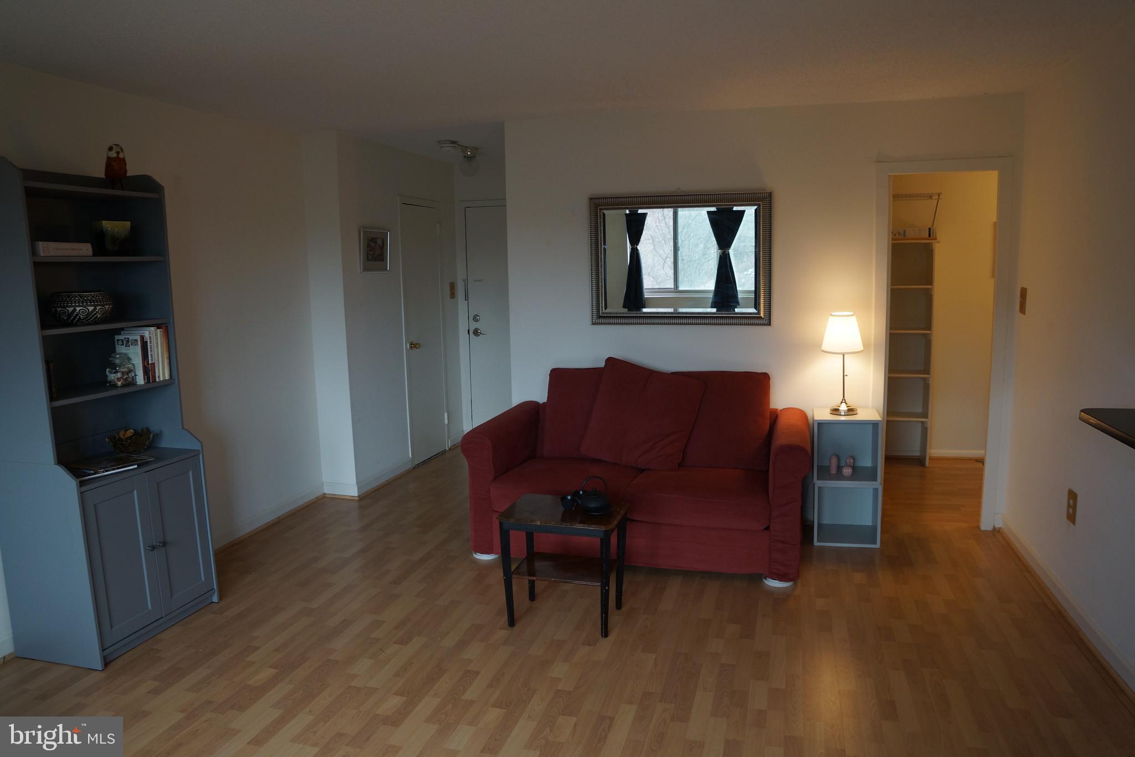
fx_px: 757
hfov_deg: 73.7
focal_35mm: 24
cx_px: 568
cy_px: 378
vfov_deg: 53.1
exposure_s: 1/60
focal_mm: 16
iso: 250
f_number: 4
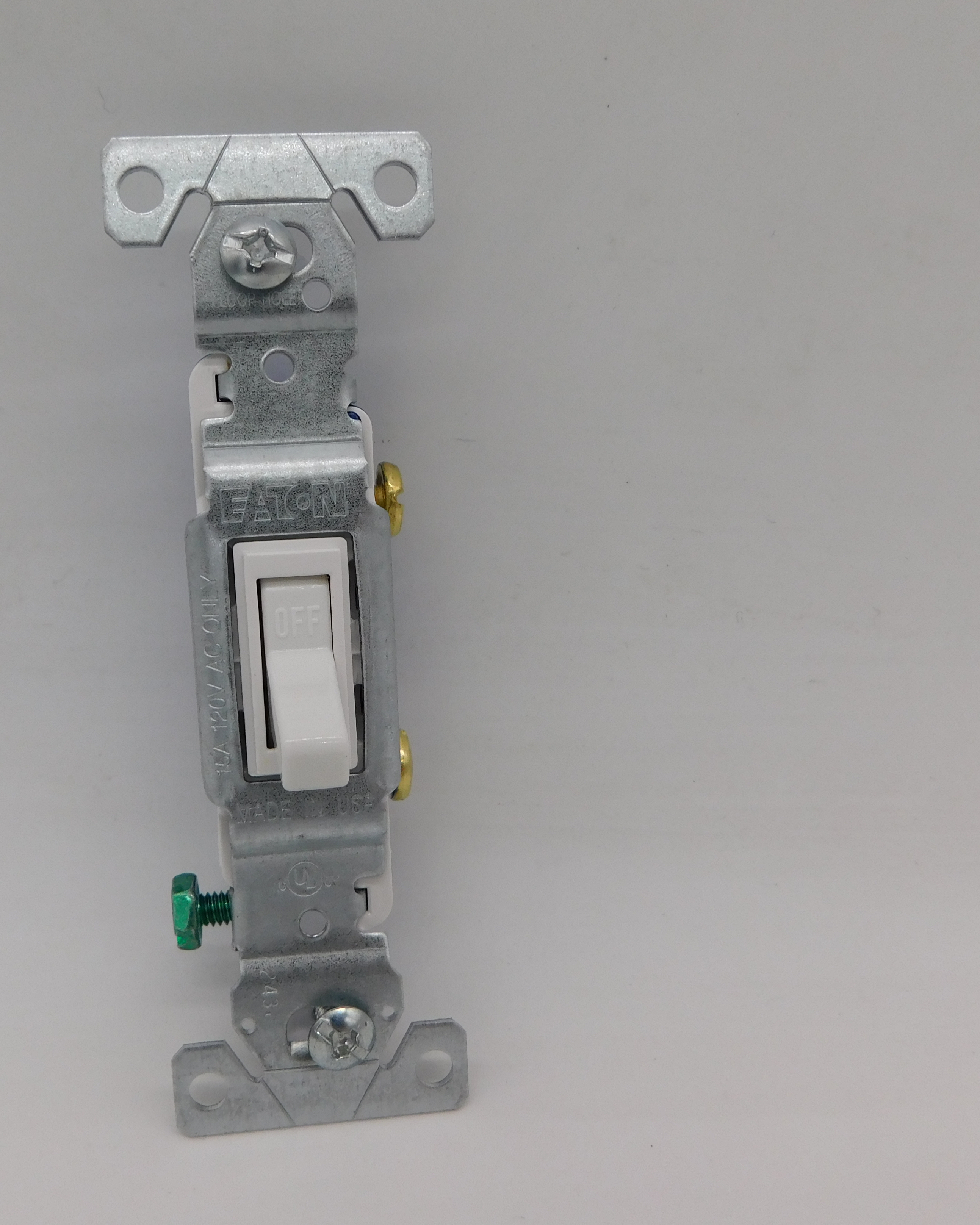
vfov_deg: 55.6
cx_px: 354
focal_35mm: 32
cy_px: 640
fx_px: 1160
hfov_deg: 45.3
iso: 125
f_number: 3
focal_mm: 4
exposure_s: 1/250
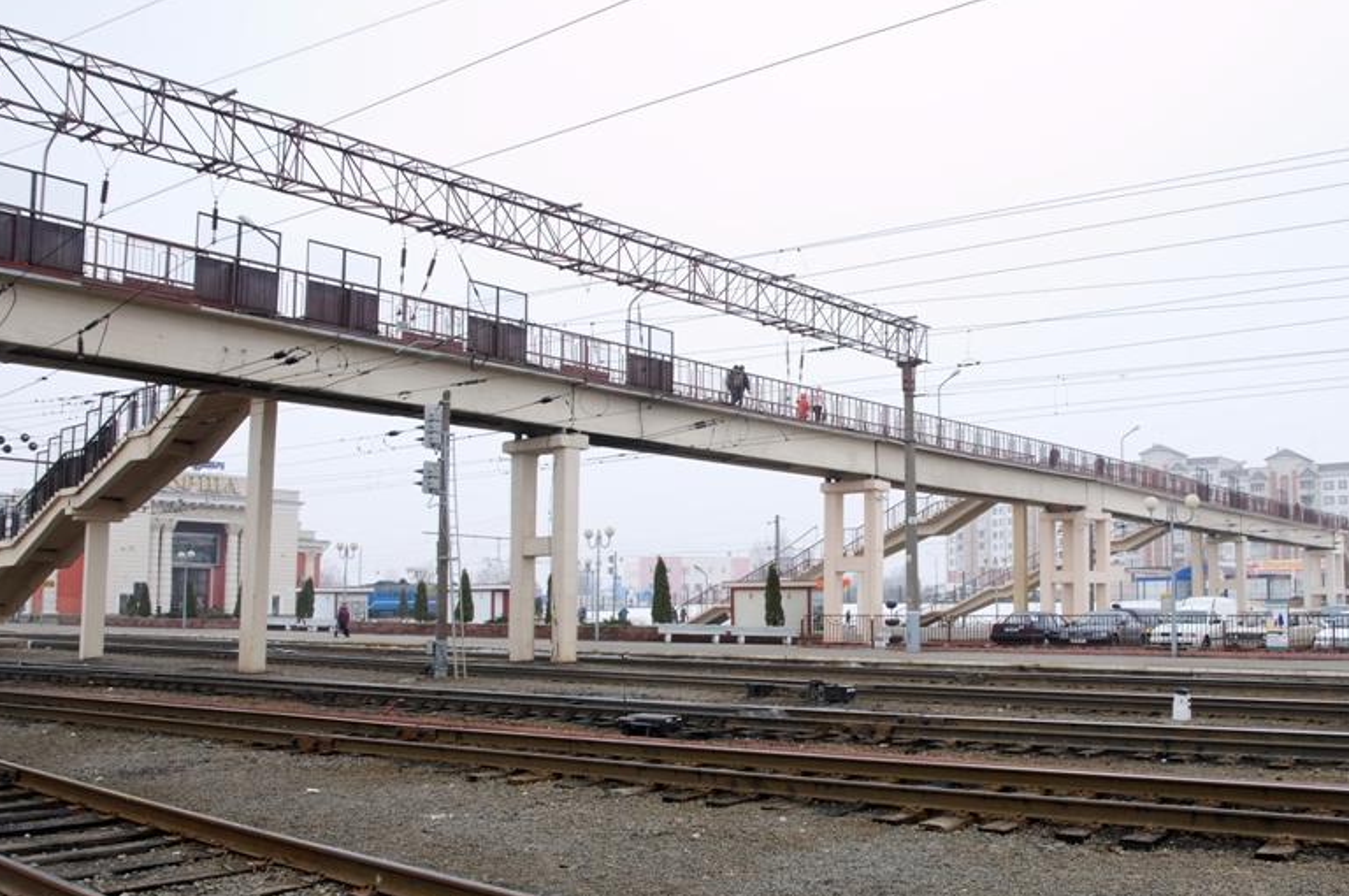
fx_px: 1198
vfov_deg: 41.0
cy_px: 494
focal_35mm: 32
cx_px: 815
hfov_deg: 58.3
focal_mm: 16
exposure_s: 1/50
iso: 100
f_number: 7.1
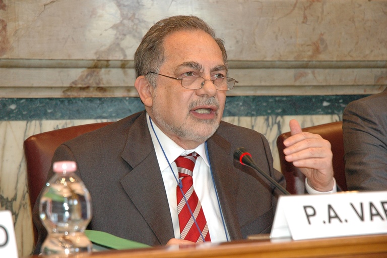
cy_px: 129
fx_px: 1128
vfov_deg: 13.0
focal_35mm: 105
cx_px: 194
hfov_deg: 19.5
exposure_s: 1/50
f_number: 5
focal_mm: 70
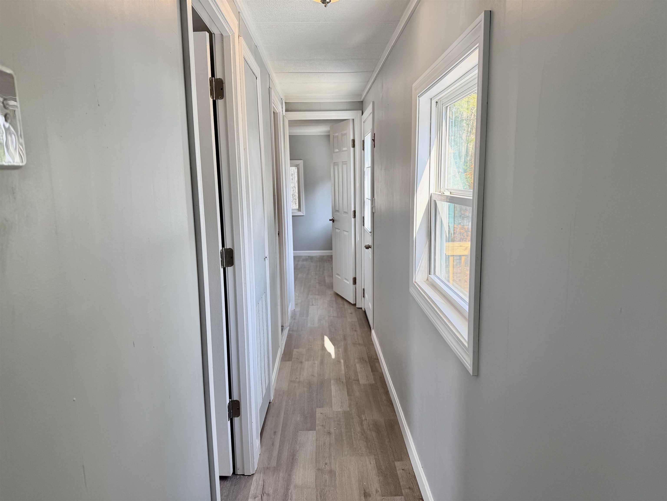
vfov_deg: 56.8
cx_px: 334
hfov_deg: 71.6
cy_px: 250
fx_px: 462
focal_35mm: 24
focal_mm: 6.76
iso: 80
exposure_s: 1/178
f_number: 1.78
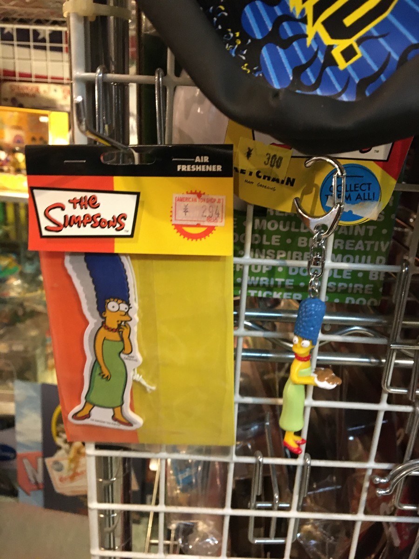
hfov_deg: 48.2
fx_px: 468
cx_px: 210
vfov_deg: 61.7
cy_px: 280
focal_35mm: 29
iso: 250
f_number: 2.2
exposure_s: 1/15
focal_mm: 4.15
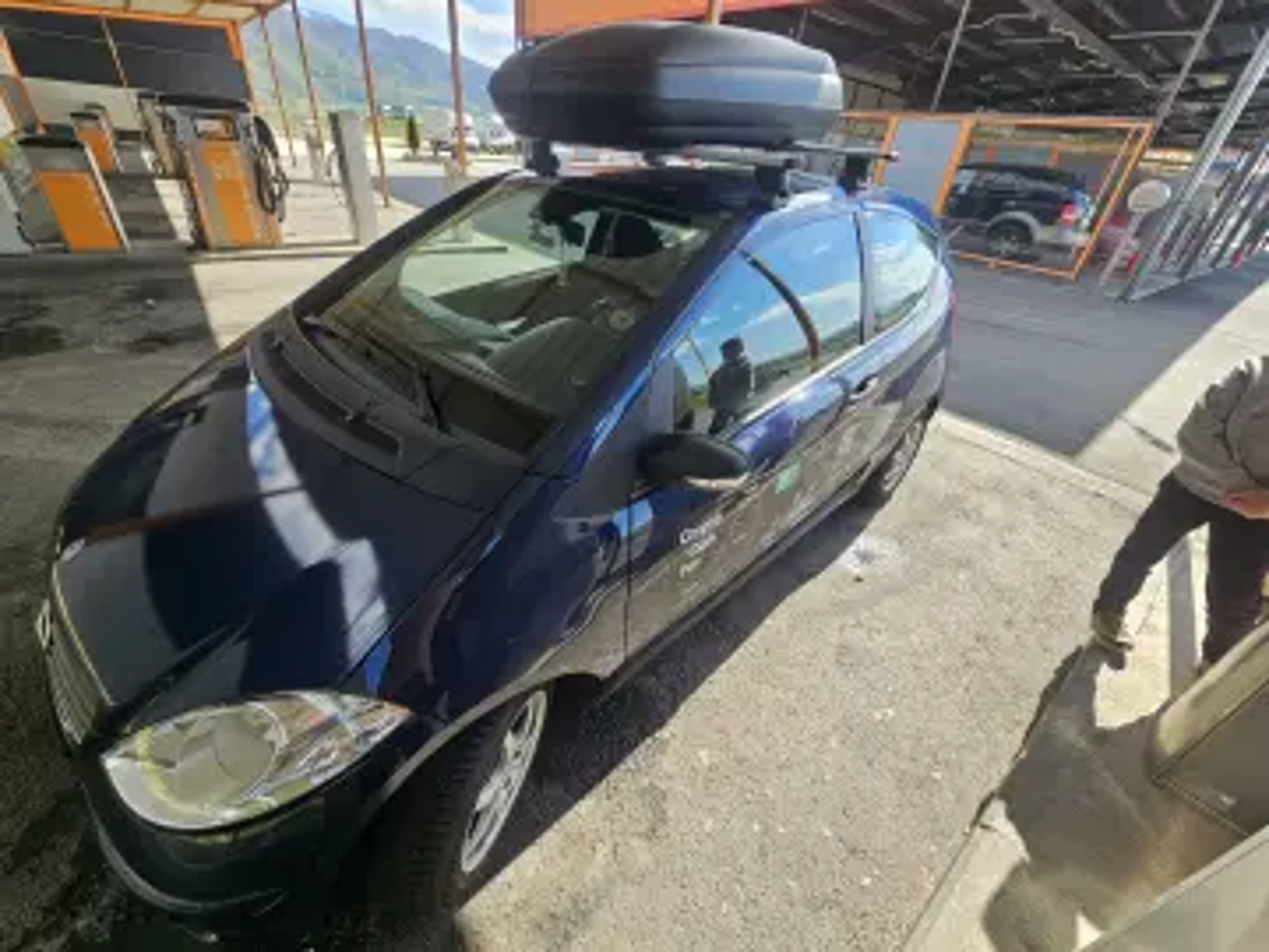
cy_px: 476
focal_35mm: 13
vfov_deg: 89.9
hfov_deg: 106.2
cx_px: 634
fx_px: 477
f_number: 2.2
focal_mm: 2.2
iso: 50
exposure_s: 1/443
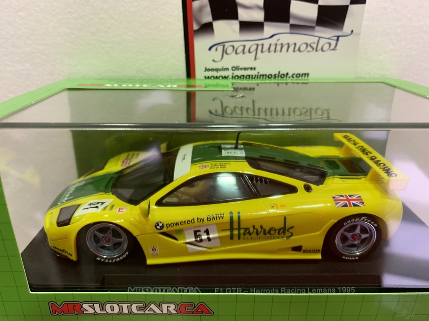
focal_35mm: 26
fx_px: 322
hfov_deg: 67.3
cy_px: 160
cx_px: 214
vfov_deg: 53.1
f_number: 1.8
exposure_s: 1/50
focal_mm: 4.25
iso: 160
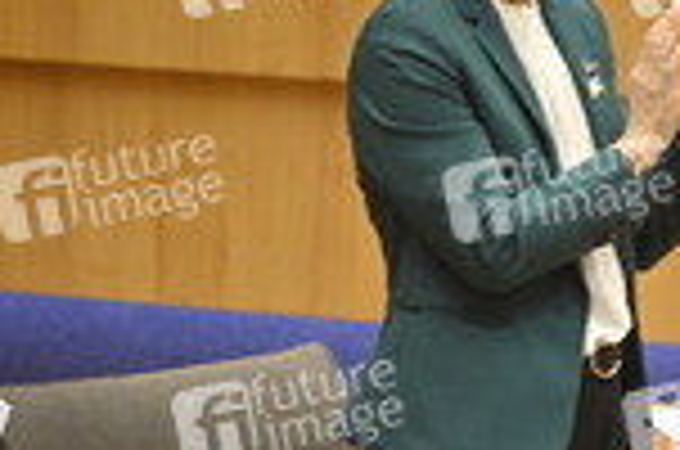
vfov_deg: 0.9
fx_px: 28142
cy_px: 302
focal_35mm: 1493
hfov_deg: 1.4
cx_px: 619
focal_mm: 500
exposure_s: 1/200
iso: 2500
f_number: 6.3
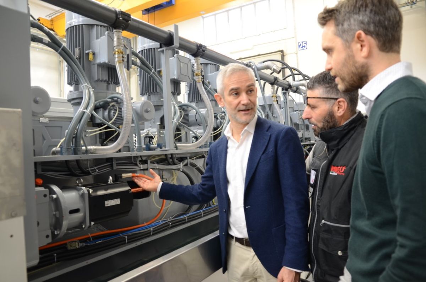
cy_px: 141
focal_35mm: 26
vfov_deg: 50.2
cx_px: 213
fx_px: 301
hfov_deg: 70.6
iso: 400
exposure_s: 1/13
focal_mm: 17
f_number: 3.5
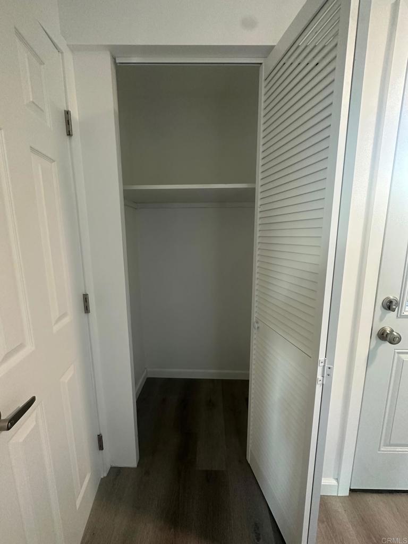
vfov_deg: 102.1
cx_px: 204
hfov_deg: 85.7
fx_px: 220
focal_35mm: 14
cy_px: 272
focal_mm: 2.22
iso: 320
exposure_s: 1/60
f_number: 2.2
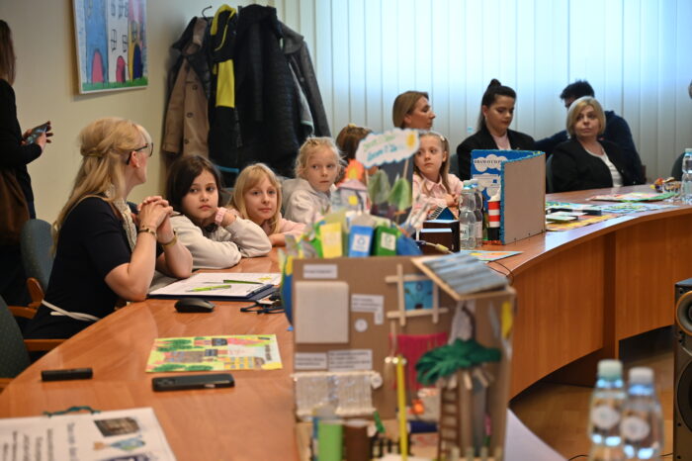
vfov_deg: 19.4
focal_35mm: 70
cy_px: 230
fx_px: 1345
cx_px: 346
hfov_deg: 28.9
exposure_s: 1/125
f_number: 4
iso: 800
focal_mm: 70
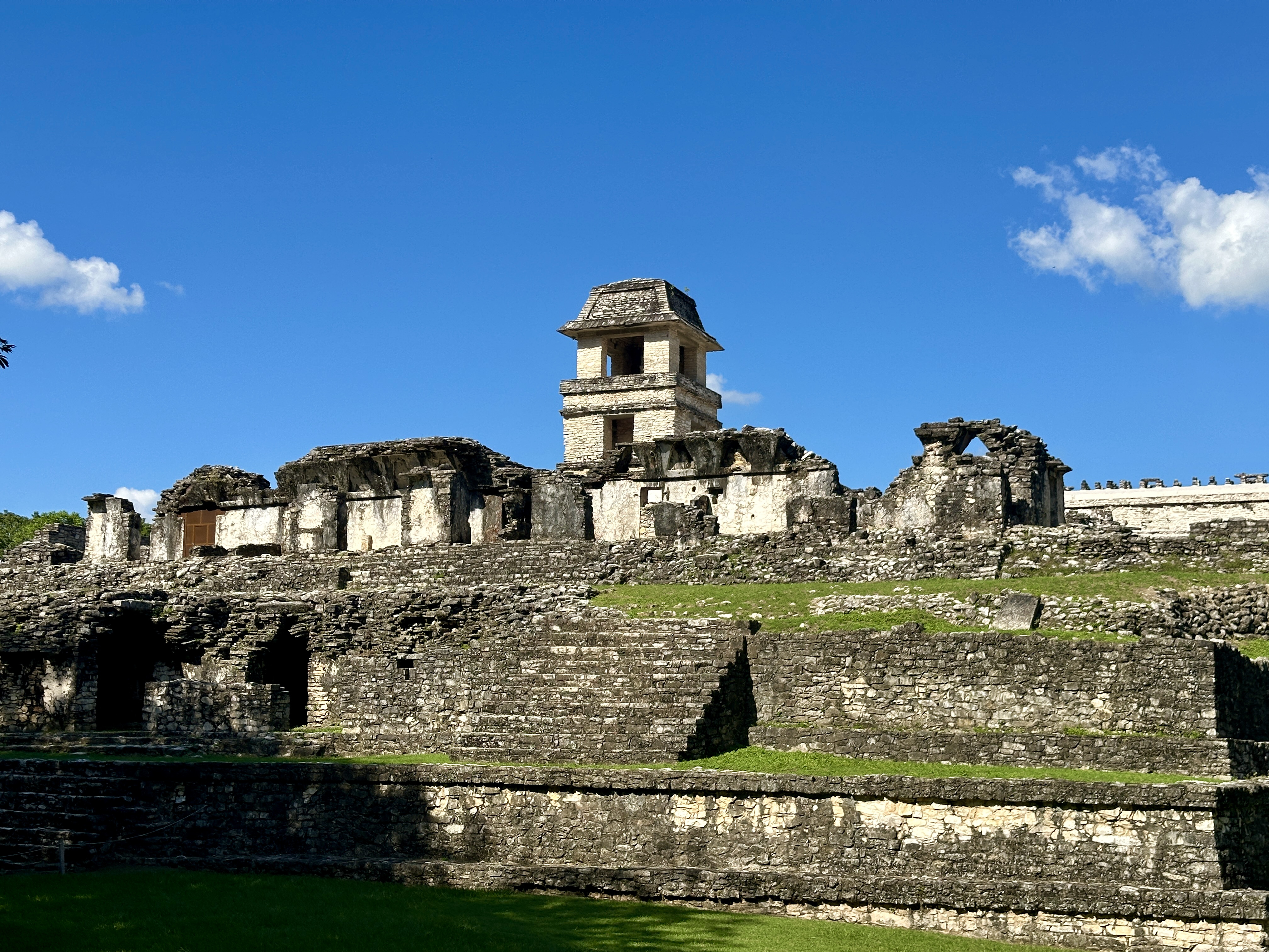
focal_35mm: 48
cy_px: 476
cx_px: 634
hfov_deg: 39.7
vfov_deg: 30.3
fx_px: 1760
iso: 64
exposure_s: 1/4367
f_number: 1.8
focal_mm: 6.9
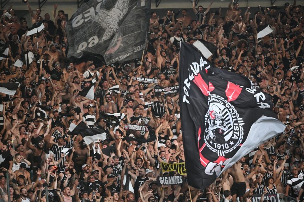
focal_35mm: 400
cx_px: 152
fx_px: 3377
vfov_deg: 3.4
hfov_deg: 5.2
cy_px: 101
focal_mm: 400
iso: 4000
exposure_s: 1/800
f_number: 4
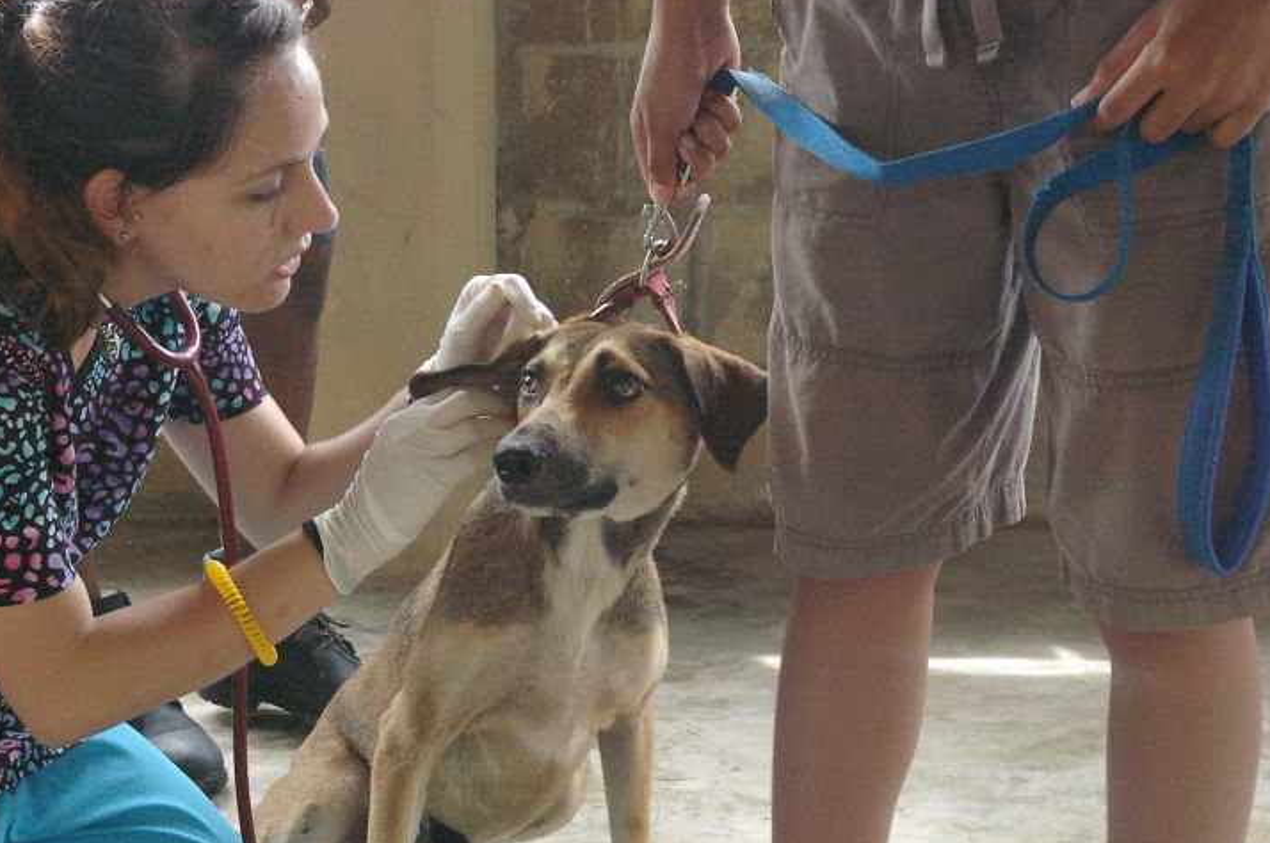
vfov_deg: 18.4
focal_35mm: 74
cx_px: 544
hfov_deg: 27.3
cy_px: 472
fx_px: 2607
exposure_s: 1/125
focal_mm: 40
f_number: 9.5
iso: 3200
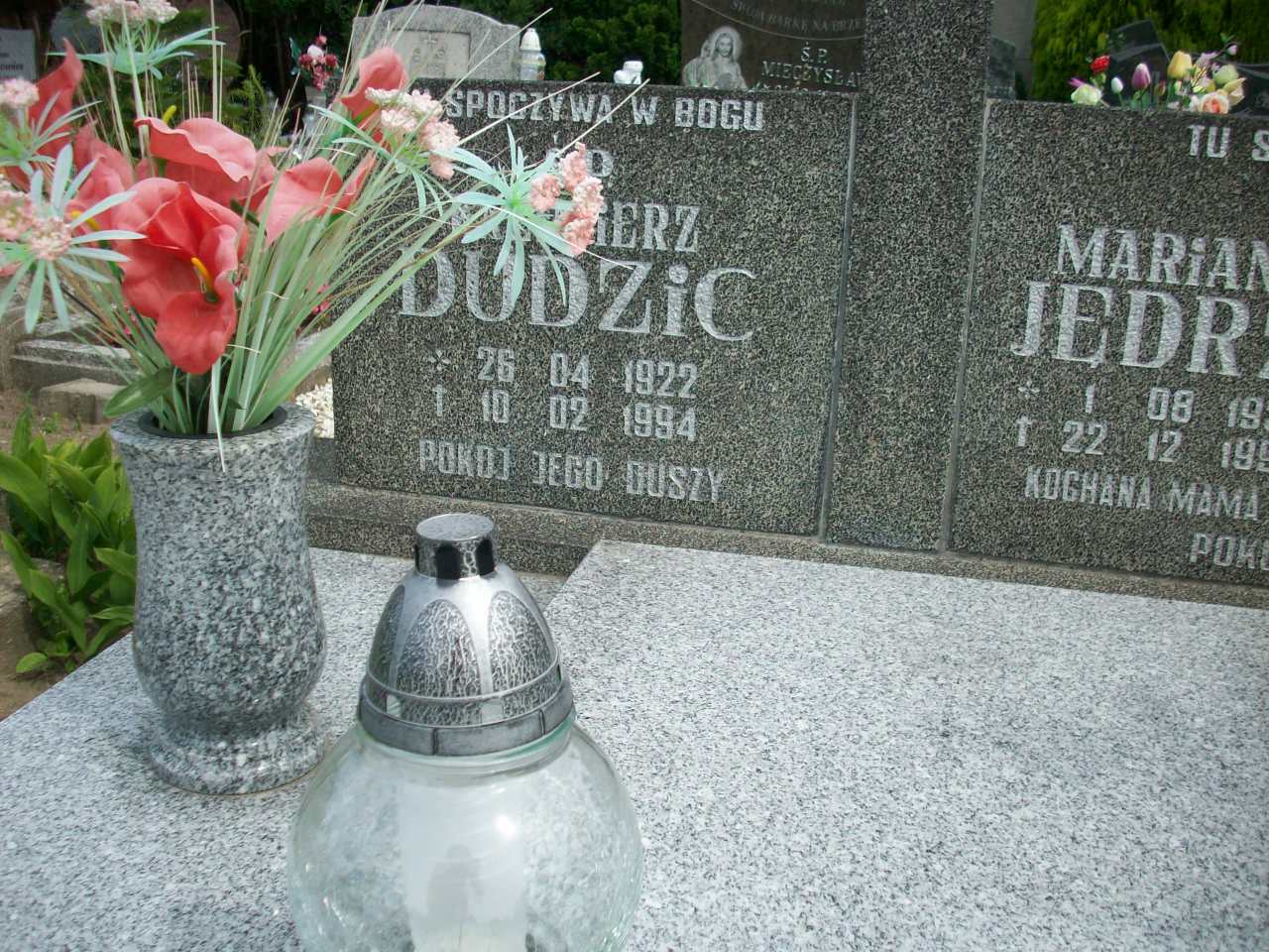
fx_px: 1356
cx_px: 634
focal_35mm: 37
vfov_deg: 38.7
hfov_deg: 50.1
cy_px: 476
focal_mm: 6.2
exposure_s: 1/265
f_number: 5.6
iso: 80
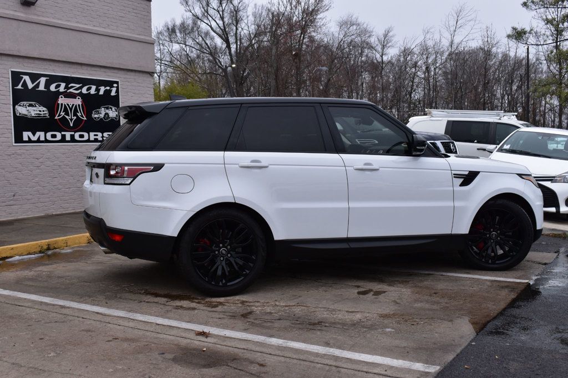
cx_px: 284
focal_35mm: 40
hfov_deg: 47.9
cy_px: 189
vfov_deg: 33.0
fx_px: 639
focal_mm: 27
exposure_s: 1/200
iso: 400
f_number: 10
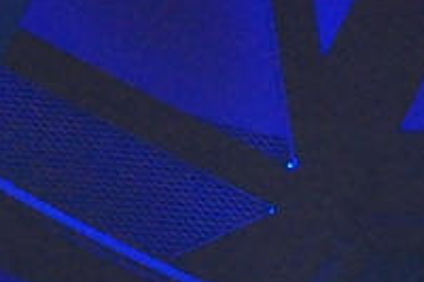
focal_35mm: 1920
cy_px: 441
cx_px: 1151
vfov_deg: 0.7
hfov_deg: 1.1
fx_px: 22594
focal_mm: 200
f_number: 4.5
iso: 2000
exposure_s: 1/320
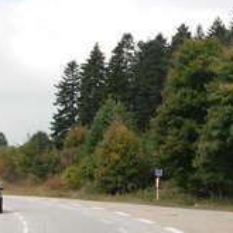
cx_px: 268
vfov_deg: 14.3
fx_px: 929
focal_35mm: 122
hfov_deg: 13.9
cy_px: 144
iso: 79
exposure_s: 1/645
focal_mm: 6.3
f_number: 2.9
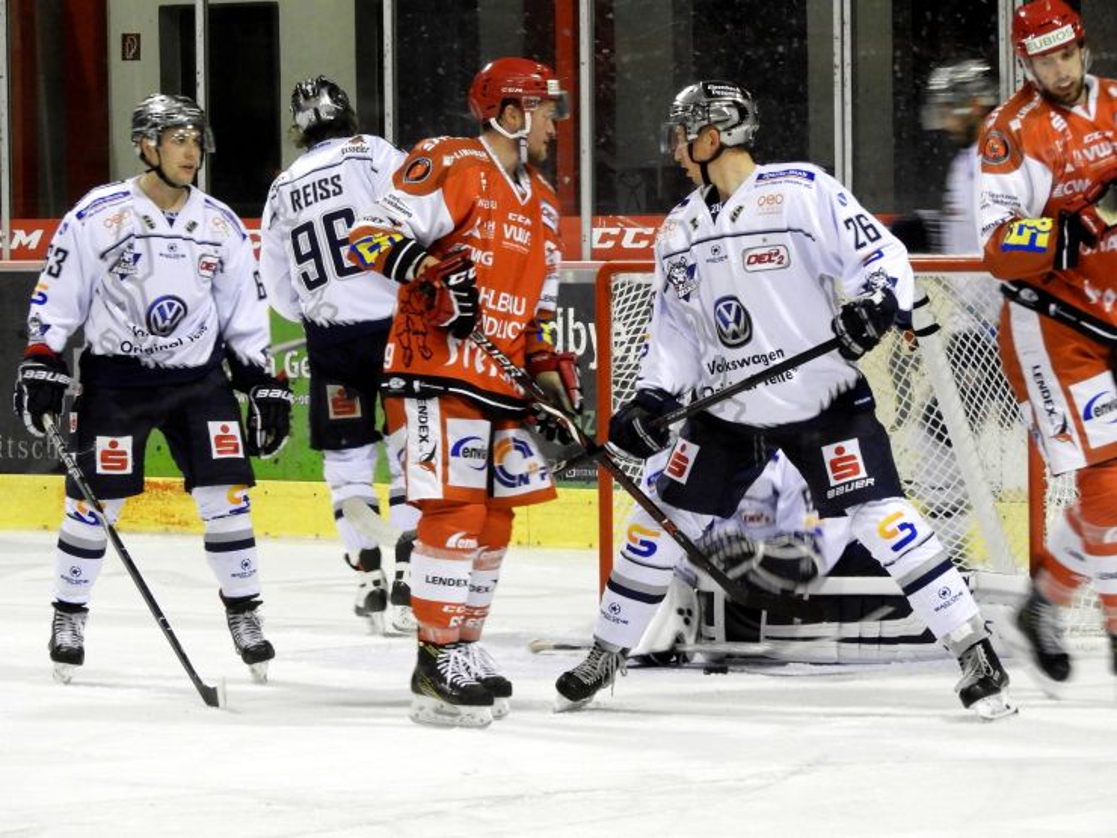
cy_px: 419
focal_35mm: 220
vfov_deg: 6.8
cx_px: 558
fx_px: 7099
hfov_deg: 9.0
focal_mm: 39.4
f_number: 5.3
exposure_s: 1/40
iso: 800
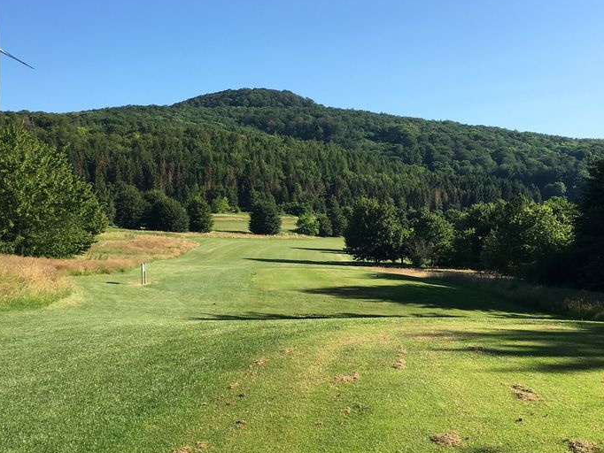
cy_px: 199
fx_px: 593
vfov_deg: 41.7
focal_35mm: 34
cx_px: 293
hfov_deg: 53.9
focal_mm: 4.15
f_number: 2.2
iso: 25
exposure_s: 1/999
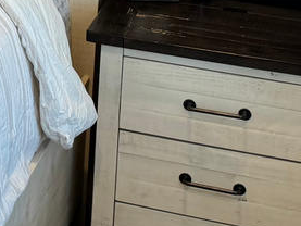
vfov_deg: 10.5
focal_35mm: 133
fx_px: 1157
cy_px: -170
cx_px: -151
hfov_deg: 13.9
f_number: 1.78
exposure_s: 1/60
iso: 125
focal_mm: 6.76
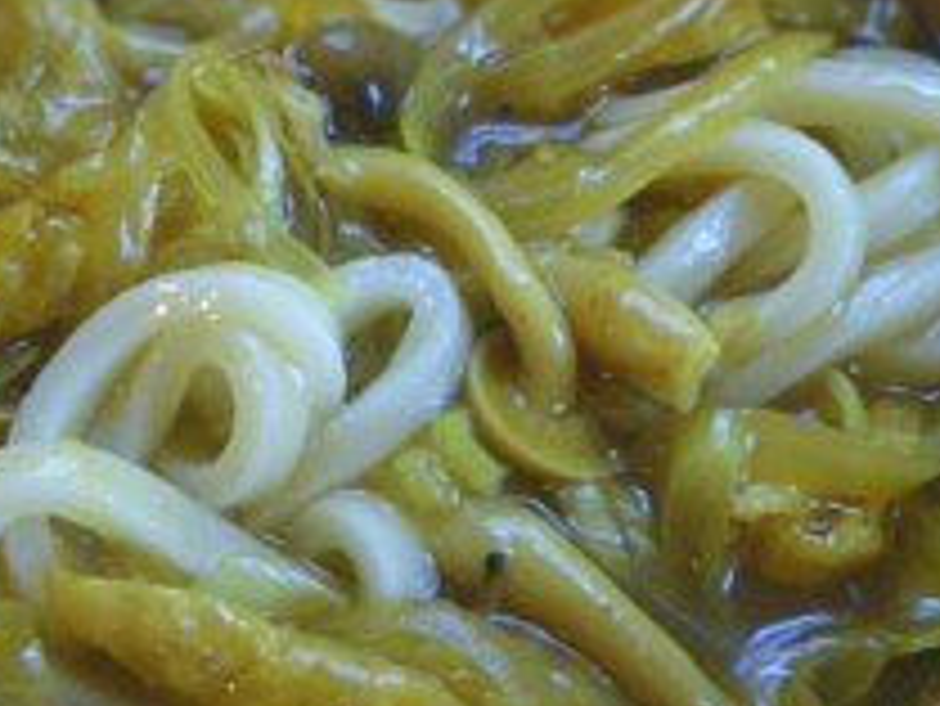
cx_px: 364
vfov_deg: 22.6
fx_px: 1766
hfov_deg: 29.7
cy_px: 328
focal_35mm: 65
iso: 800
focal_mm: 6.1
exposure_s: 1/20
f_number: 3.8
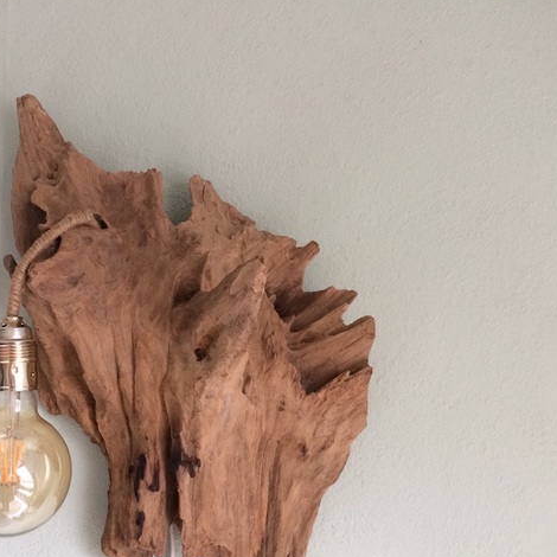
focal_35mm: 40
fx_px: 728
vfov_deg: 41.8
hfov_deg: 41.4
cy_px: 319
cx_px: 189
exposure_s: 1/33
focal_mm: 4.15
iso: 80
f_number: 2.2
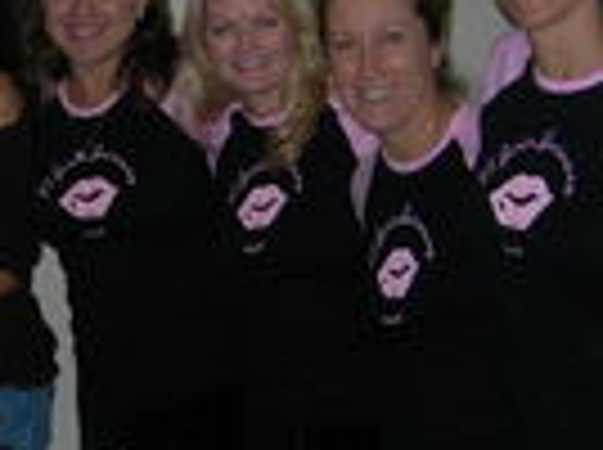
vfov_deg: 13.3
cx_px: -137
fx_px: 1930
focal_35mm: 111
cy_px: 259
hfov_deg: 16.9
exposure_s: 1/60.1
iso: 77
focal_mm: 7.8
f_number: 2.8
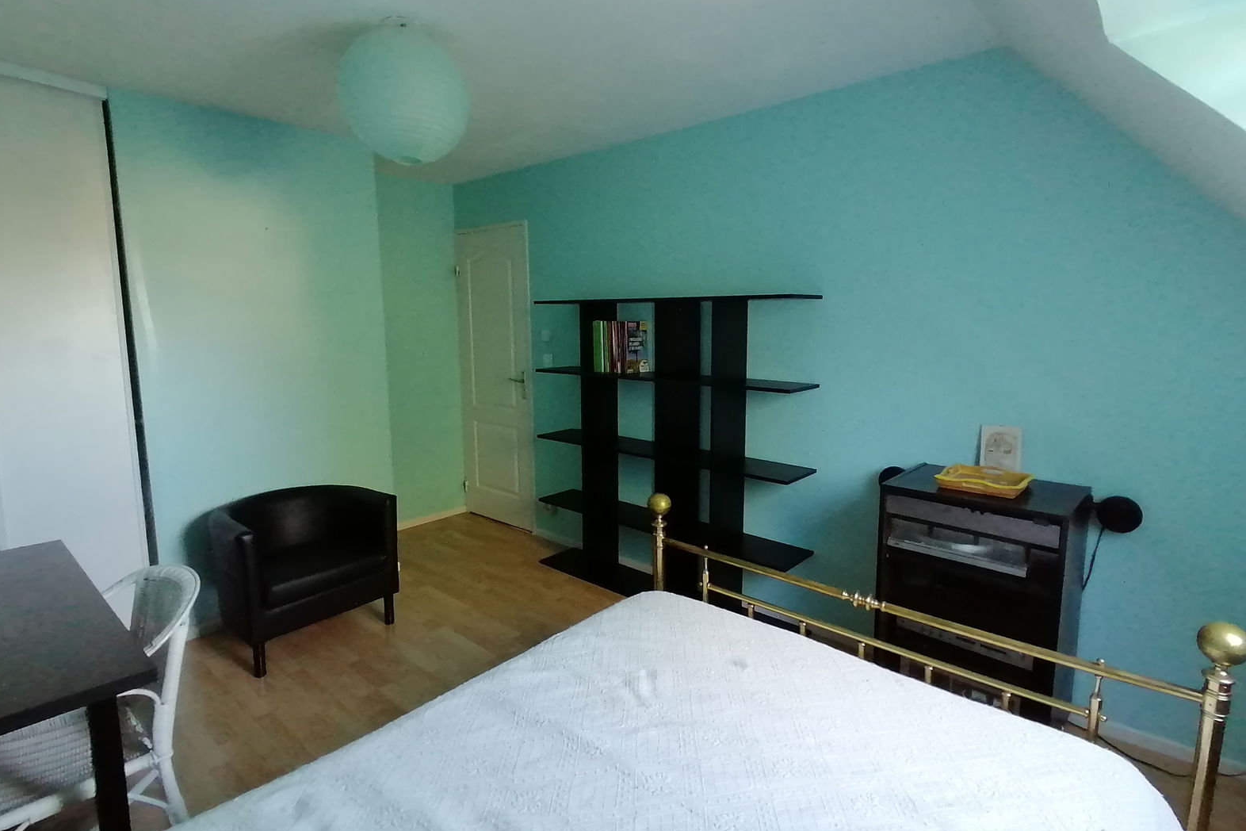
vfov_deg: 67.4
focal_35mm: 18
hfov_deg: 90.0
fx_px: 623
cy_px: 404
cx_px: 625
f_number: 2.4
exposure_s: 1/33.3
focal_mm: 2.84
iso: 250
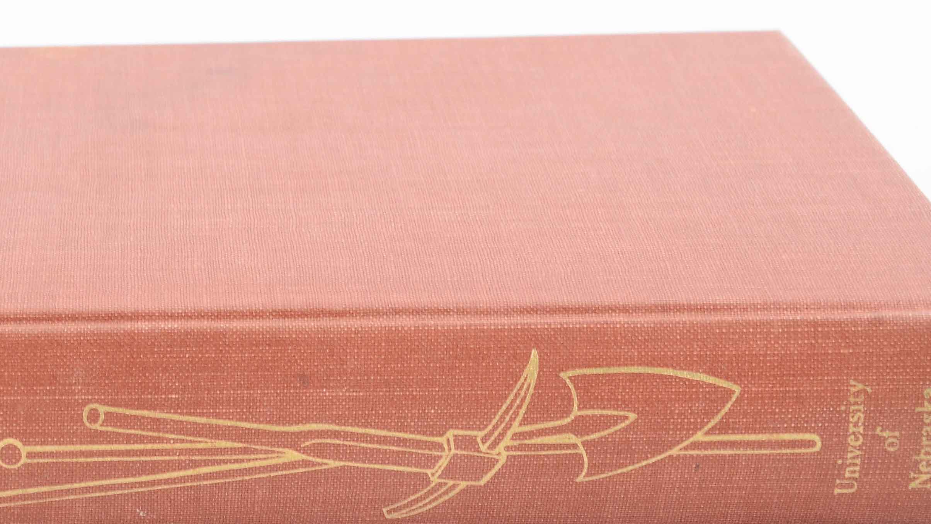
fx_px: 3802
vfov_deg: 7.9
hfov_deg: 13.9
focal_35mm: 154
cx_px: 136
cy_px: 395
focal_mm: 48
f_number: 11
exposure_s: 1/80
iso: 400
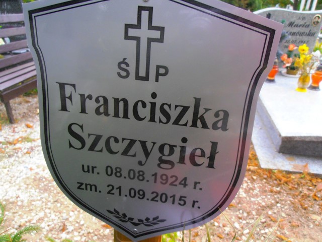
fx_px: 223
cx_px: 161
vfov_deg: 56.8
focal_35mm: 24
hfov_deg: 71.6
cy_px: 121
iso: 80
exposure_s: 1/125
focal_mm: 4.2
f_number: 3
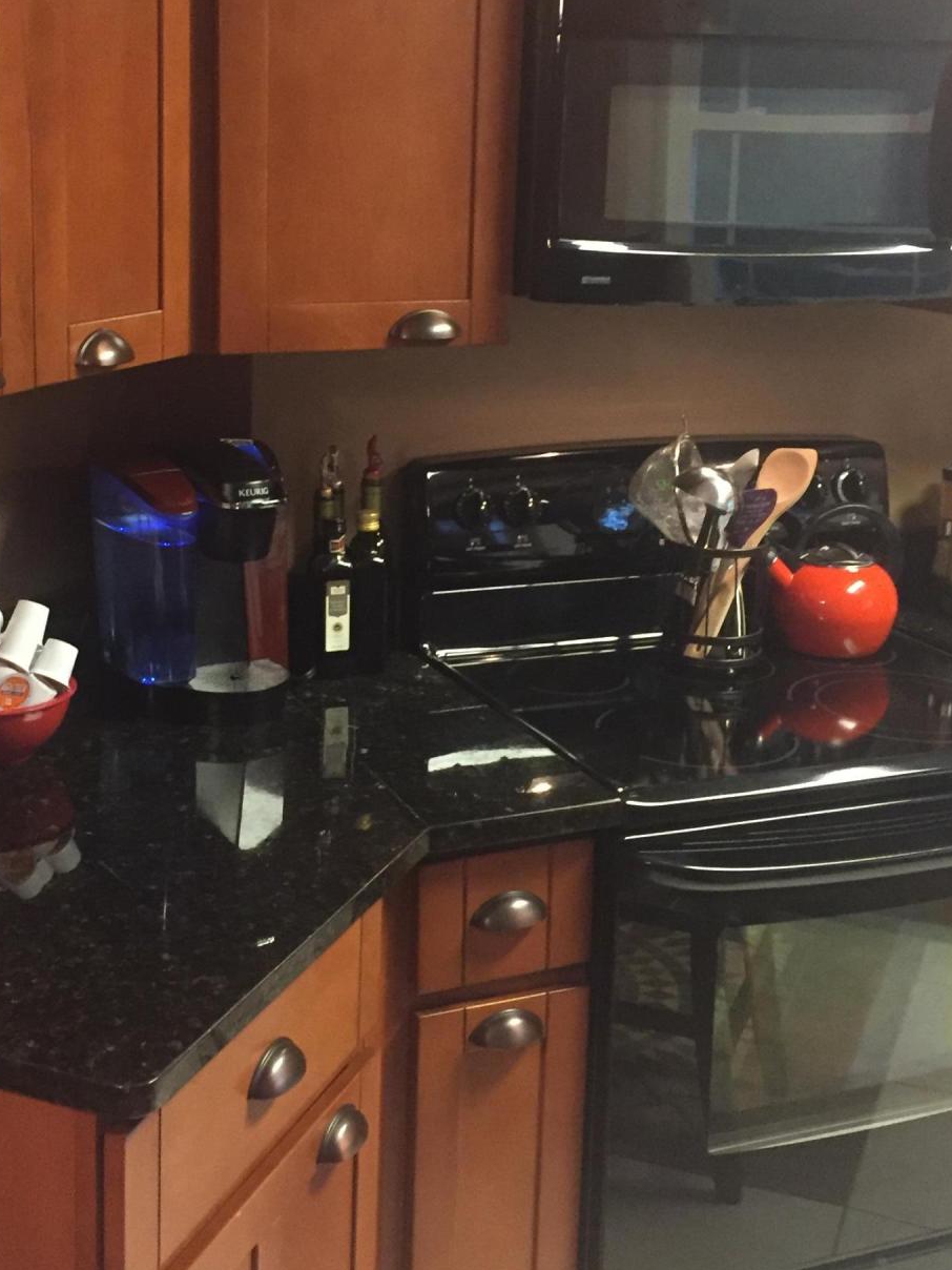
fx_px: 1760
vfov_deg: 39.6
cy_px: 542
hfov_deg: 30.1
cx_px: 354
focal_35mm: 48
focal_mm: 4.15
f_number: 2.2
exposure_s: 1/15
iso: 320
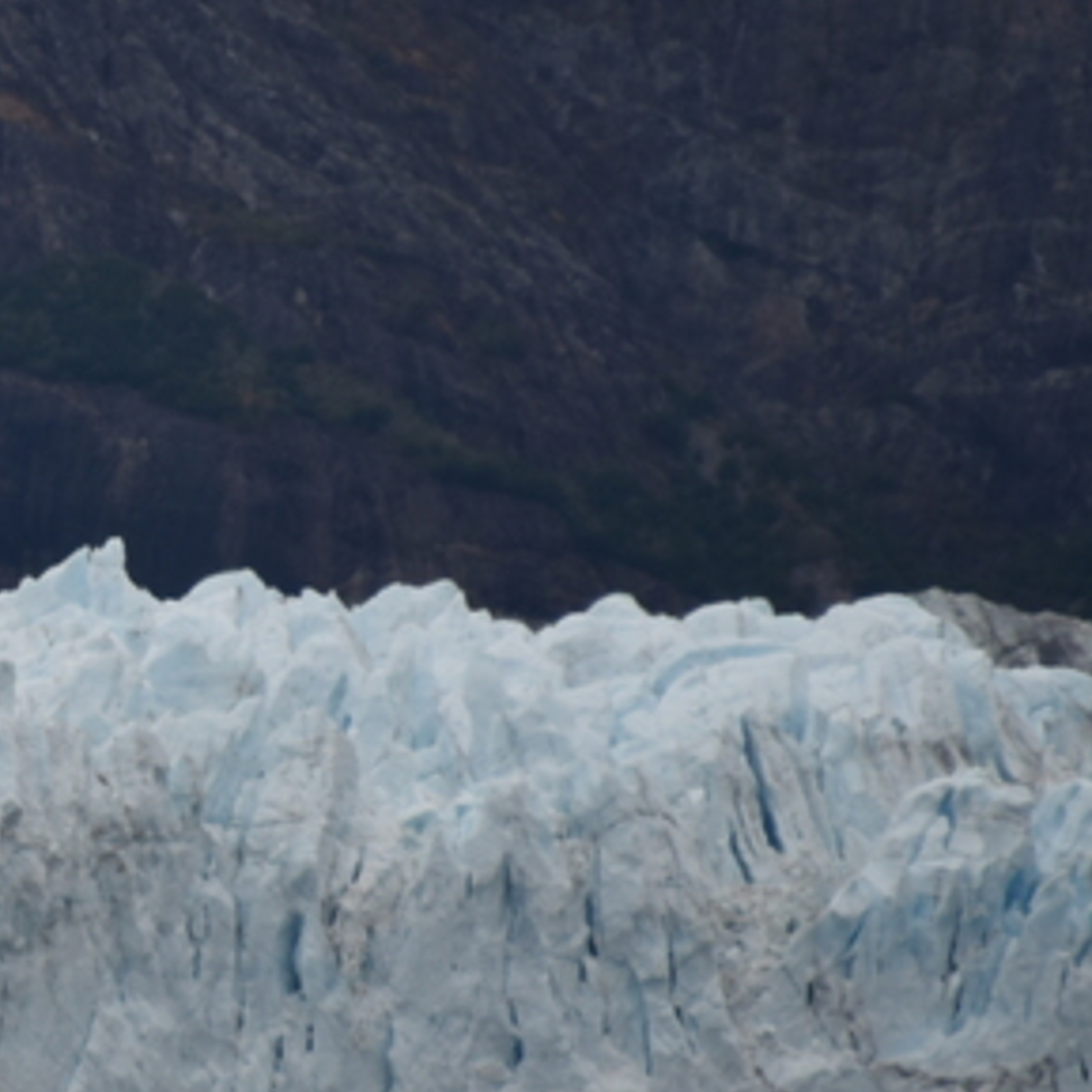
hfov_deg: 1.5
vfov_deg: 1.5
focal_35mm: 1131
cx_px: -246
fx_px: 40366
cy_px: 665
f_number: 5.6
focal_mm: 300
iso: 220
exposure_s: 1/640
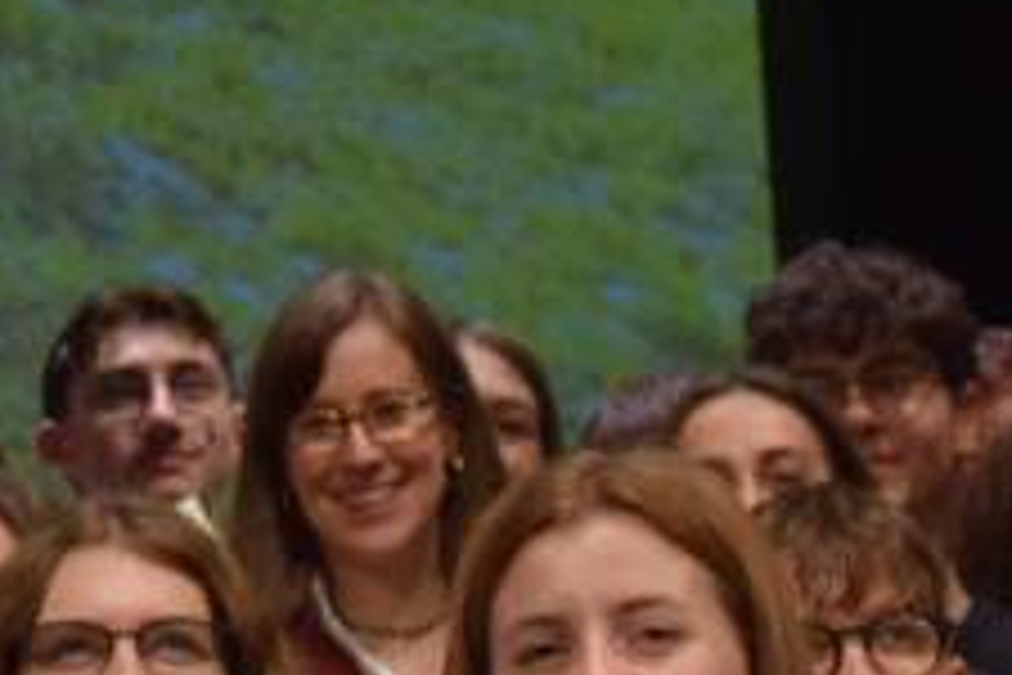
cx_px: 1111
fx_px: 11918
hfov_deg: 4.8
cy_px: 1192
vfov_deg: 3.2
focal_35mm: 424
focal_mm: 62
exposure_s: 1/60
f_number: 5.3
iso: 400
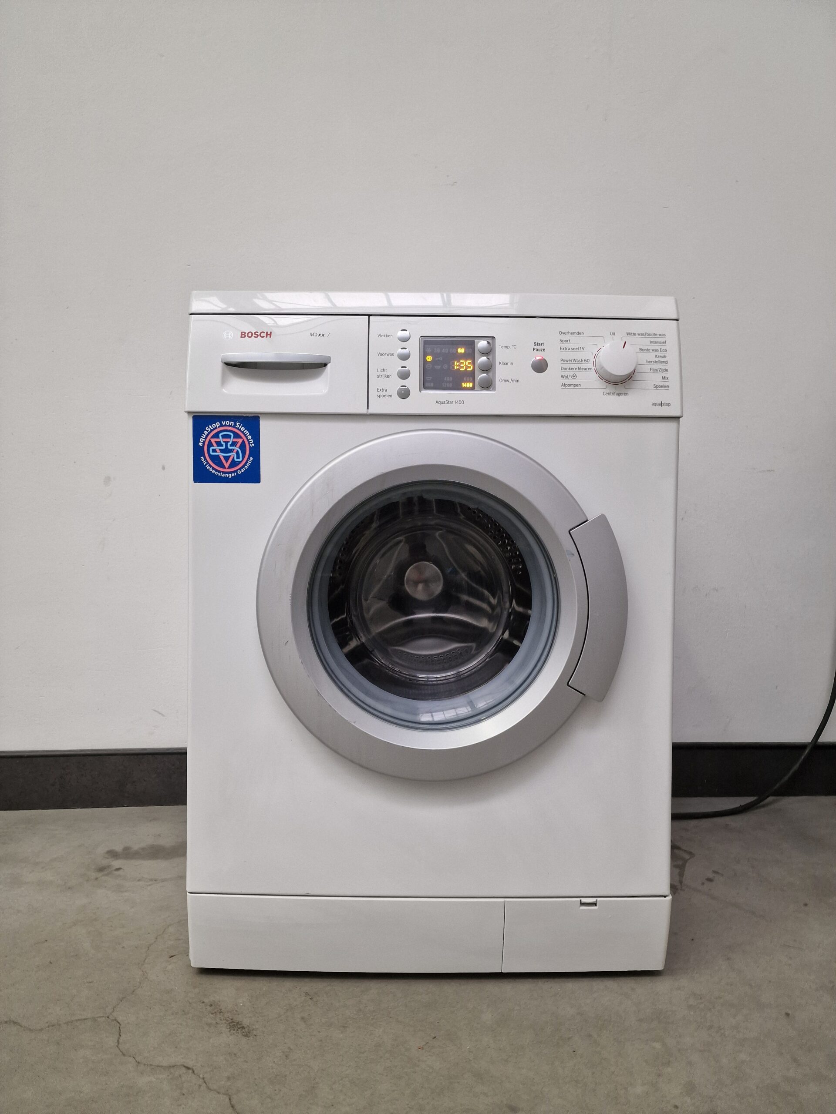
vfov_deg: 73.9
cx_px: 418
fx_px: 741
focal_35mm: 23
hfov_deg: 58.9
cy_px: 557
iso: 250
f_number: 1.8
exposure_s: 1/100
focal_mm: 6.4
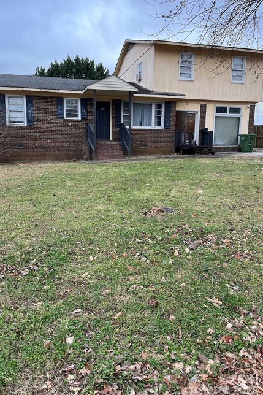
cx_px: 116
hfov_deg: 46.3
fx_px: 307
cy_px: 198
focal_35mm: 28
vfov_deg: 65.5
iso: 50
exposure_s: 1/555
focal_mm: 5.1
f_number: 1.6
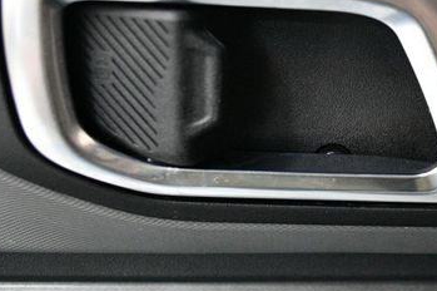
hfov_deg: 29.9
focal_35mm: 66
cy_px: 143
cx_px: 344
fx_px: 800
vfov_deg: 20.6
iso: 5000
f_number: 4
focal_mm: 24
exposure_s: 1/60
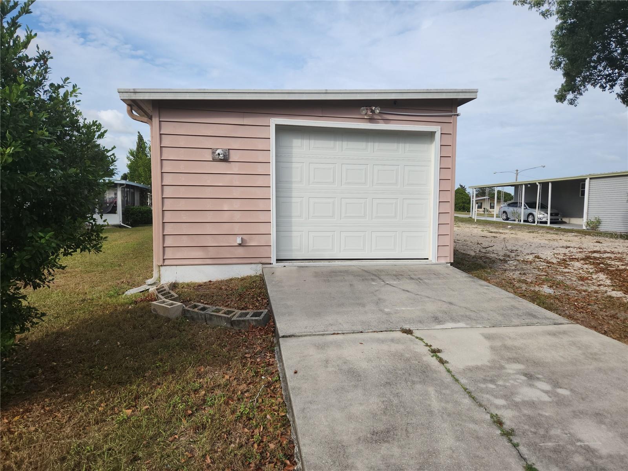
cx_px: 314
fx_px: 417
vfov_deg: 58.9
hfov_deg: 73.9
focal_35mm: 23
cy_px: 236
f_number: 1.8
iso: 20
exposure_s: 1/1108
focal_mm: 5.4
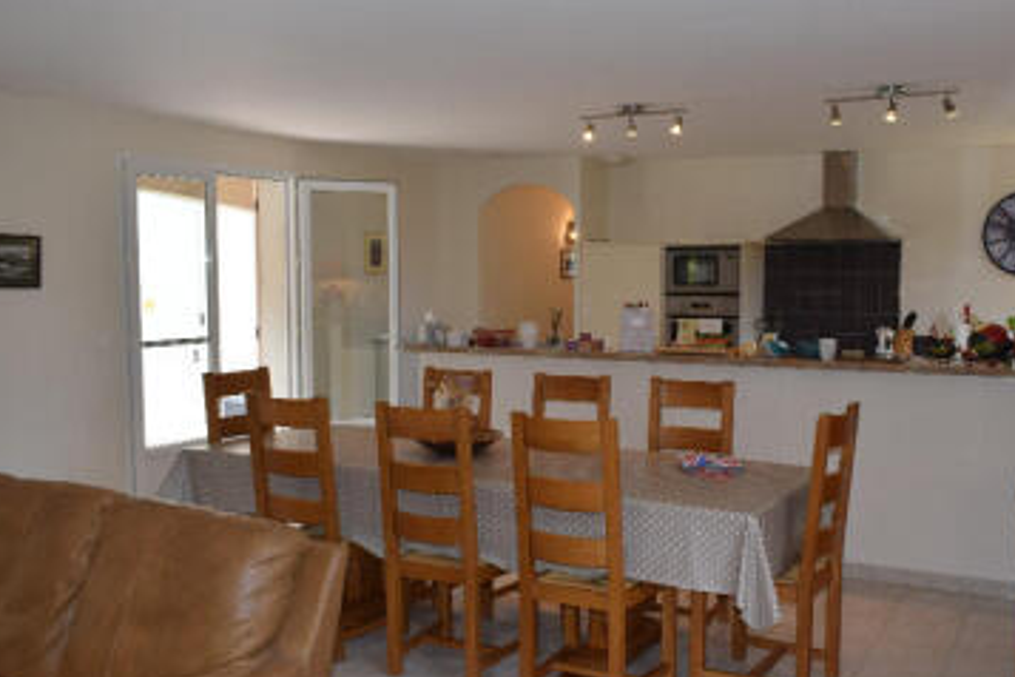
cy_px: 348
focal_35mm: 36
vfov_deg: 36.9
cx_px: 586
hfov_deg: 52.9
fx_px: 1015
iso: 450
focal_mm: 18
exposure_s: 1/125
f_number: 5.6
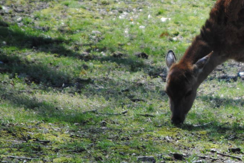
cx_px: 237
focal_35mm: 720
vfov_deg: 1.9
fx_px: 4884
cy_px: 44
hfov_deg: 2.9
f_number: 5.6
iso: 250
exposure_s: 1/500
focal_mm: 200
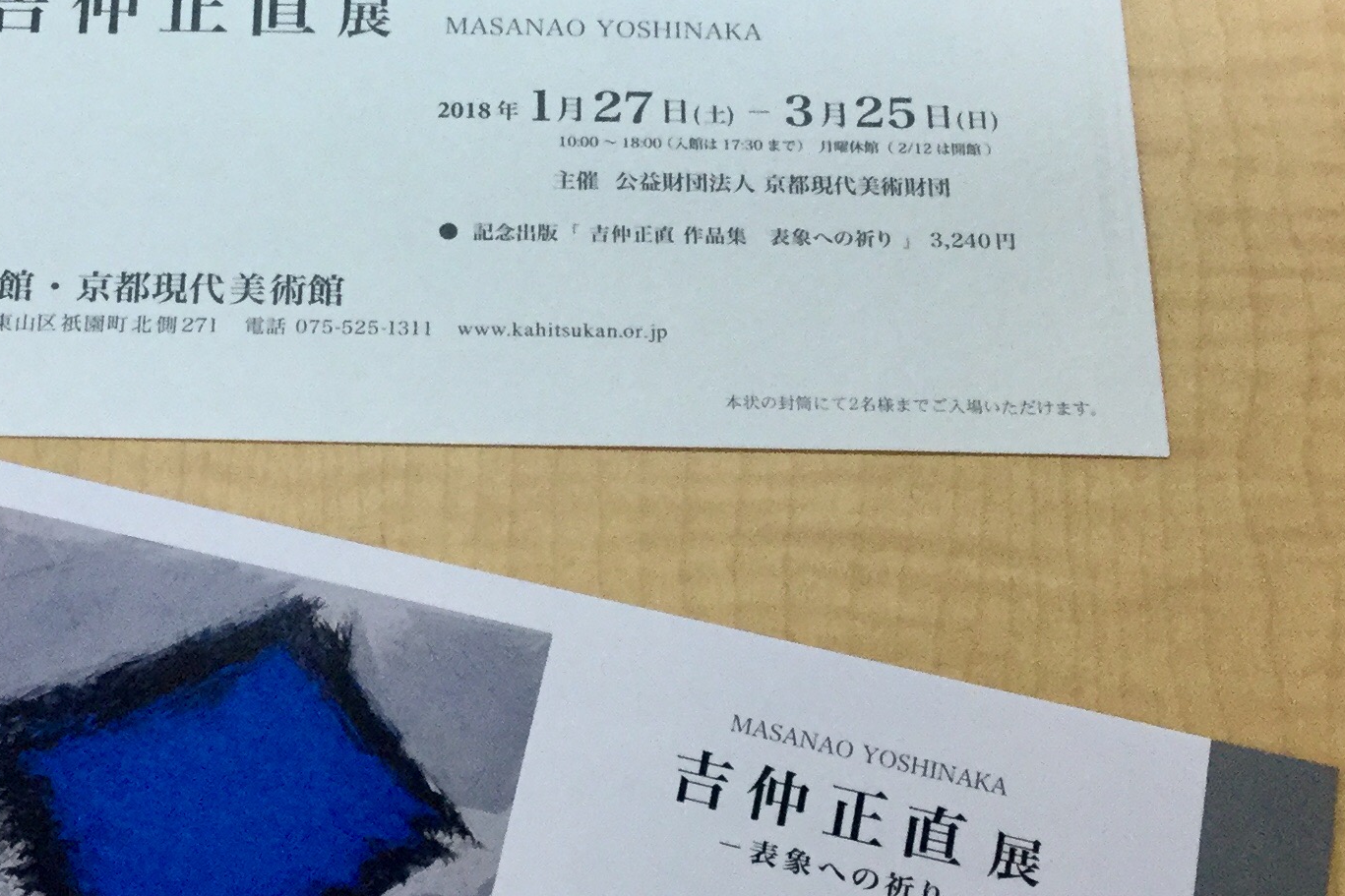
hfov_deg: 26.1
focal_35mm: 77
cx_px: 420
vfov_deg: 17.7
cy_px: 274
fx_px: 2876
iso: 40
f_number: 2.4
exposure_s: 1/30
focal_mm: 3.3
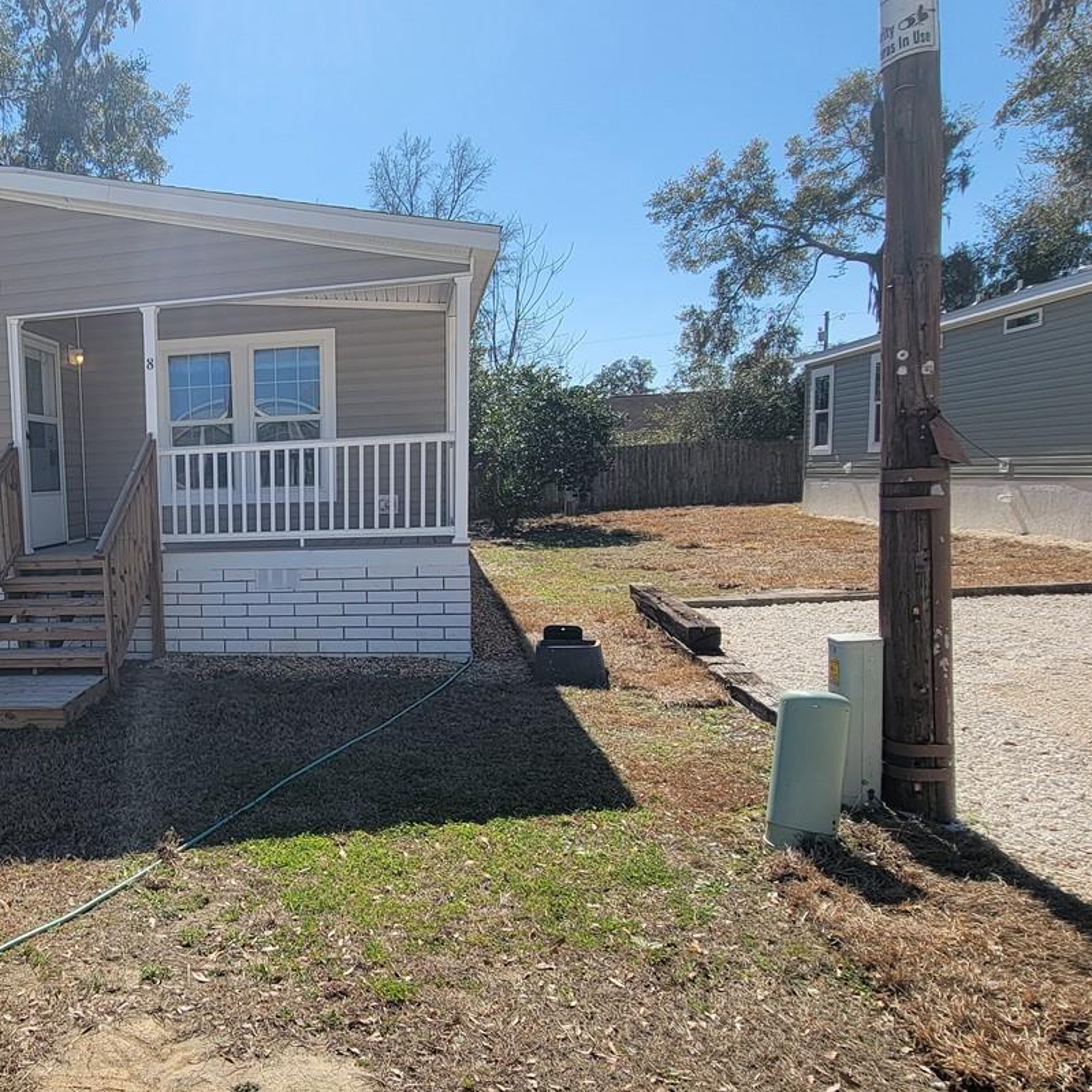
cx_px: 194
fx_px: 821
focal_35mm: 23
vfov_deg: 67.2
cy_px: 559
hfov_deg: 60.9
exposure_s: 1/1799
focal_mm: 2.2
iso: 50
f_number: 2.2
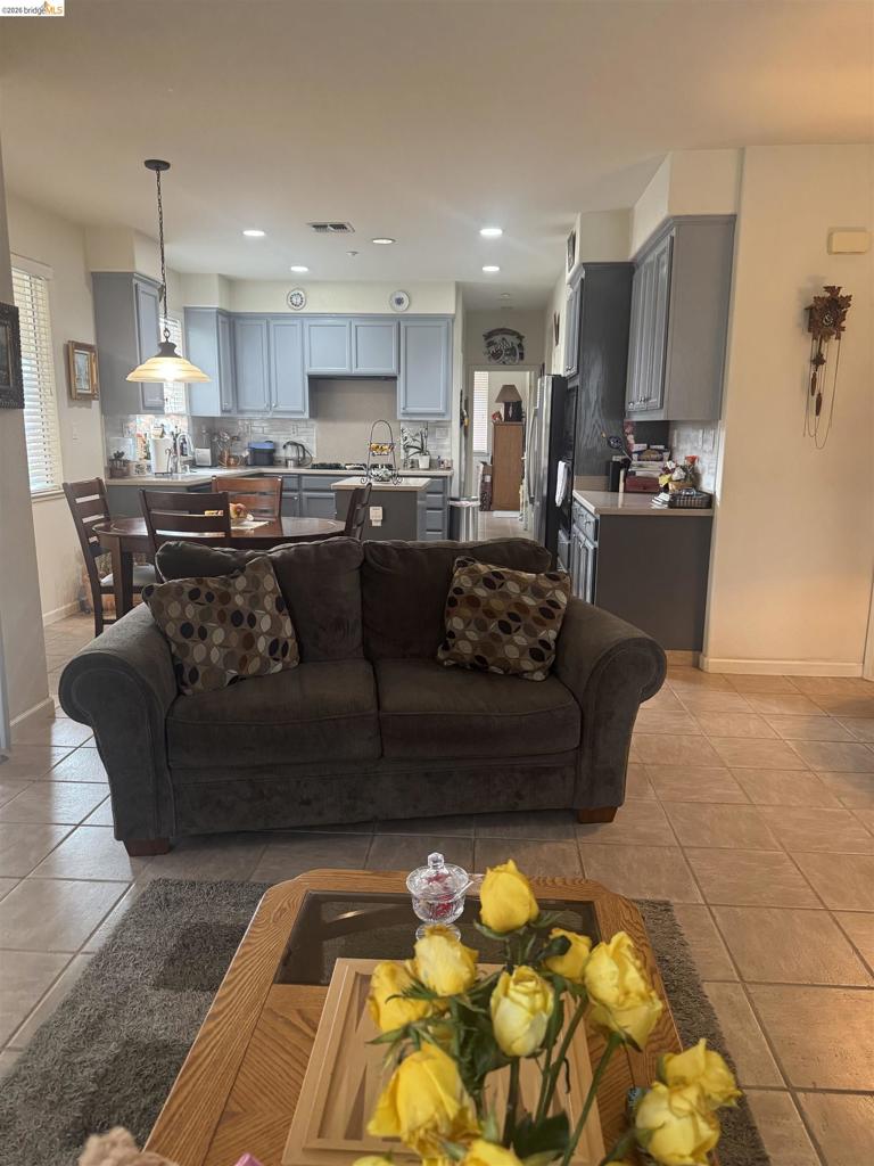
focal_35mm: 24
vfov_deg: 71.6
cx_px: 437
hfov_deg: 56.8
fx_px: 808
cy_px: 583
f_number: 1.78
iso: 400
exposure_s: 1/60
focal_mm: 6.76
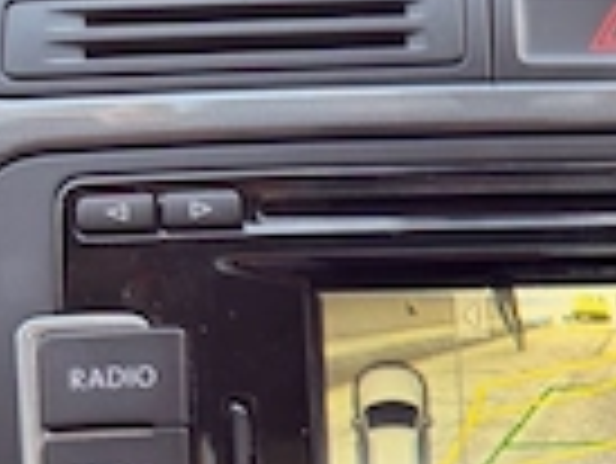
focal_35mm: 70
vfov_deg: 18.8
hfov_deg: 26.2
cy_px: 676
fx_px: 1247
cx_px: 629
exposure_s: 1/150
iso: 80
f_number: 1.78
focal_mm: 6.76
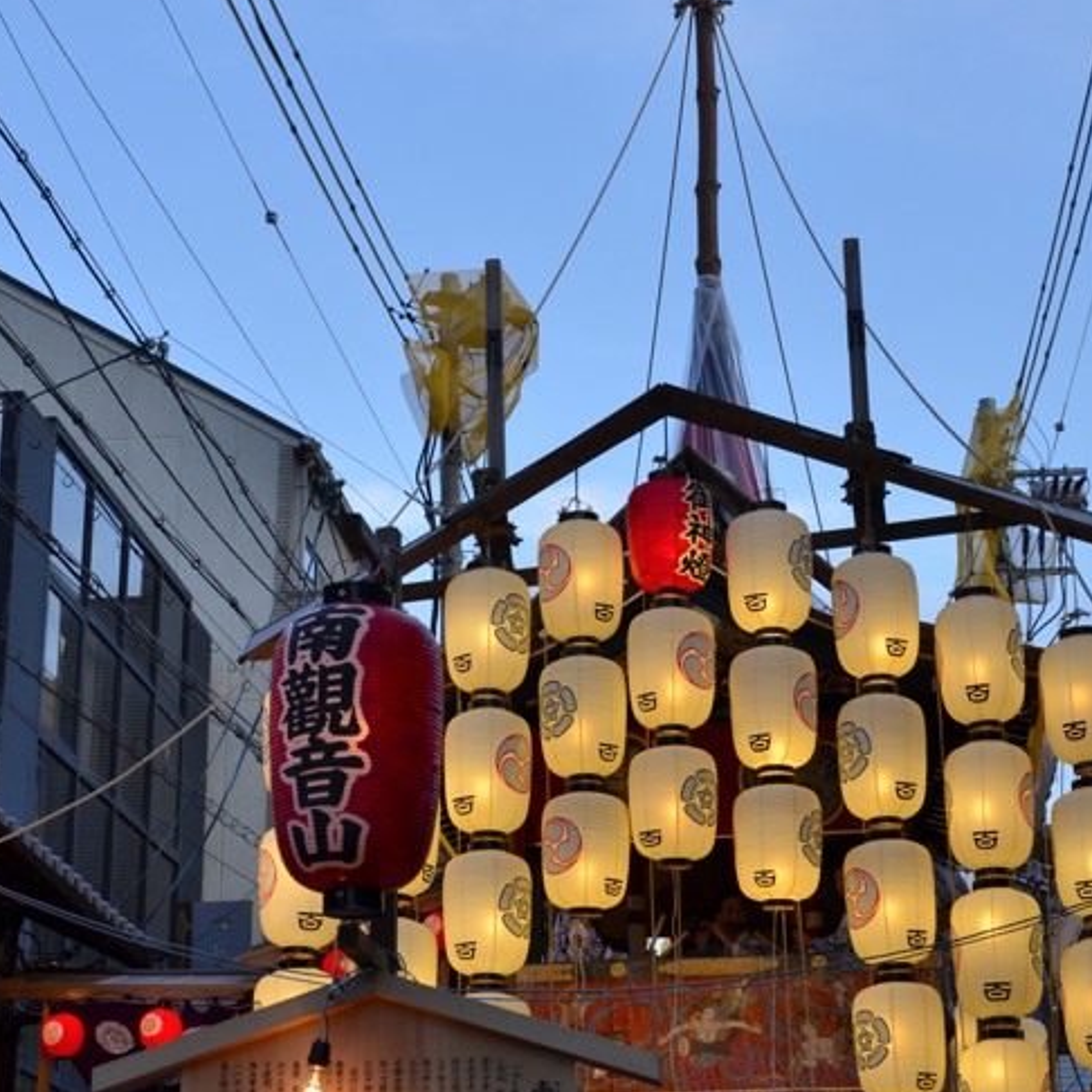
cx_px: 530
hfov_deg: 23.1
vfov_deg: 23.0
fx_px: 2677
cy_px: 431
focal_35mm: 75
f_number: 5.6
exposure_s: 1/125
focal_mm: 28
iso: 400
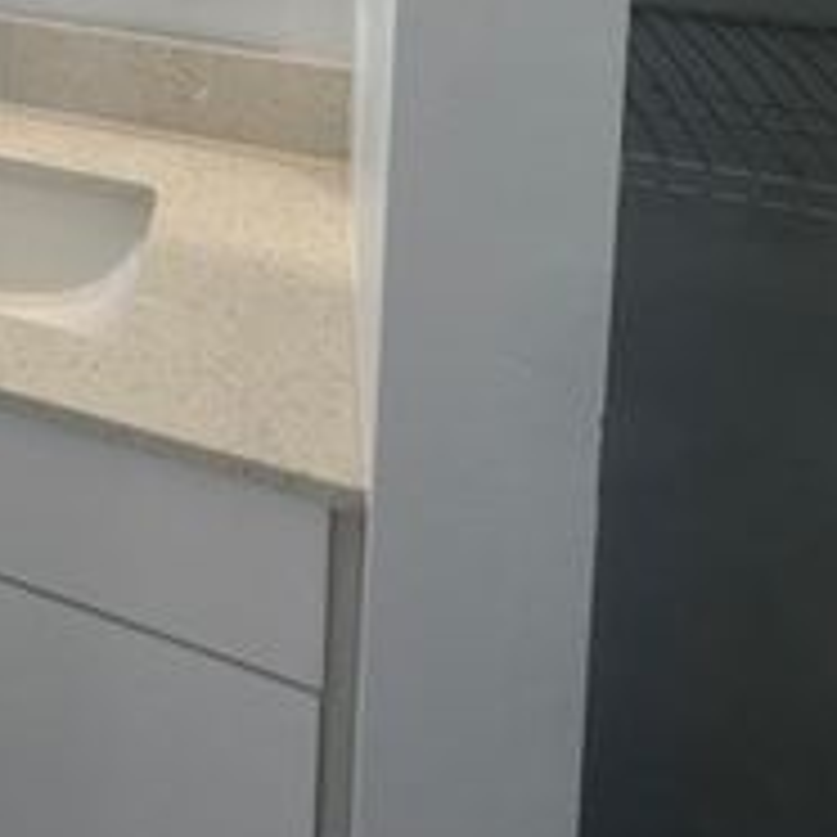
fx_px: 1286
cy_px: -297
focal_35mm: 47
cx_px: -367
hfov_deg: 27.2
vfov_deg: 28.4
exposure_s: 1/120
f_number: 2.2
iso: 80
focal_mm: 2.22
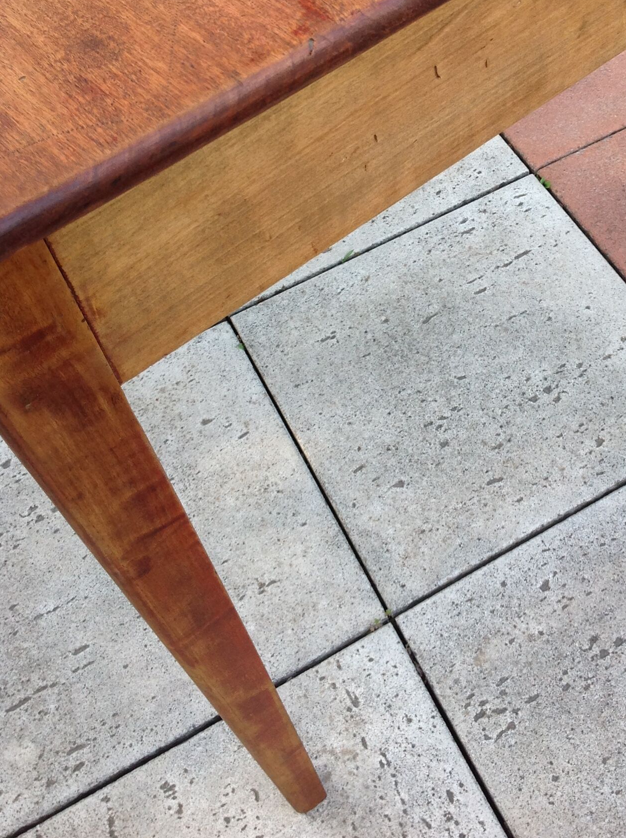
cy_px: 216
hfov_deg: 26.6
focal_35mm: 54
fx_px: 1305
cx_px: 474
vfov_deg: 34.9
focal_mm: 4.28
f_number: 2.4
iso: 50
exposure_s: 1/147
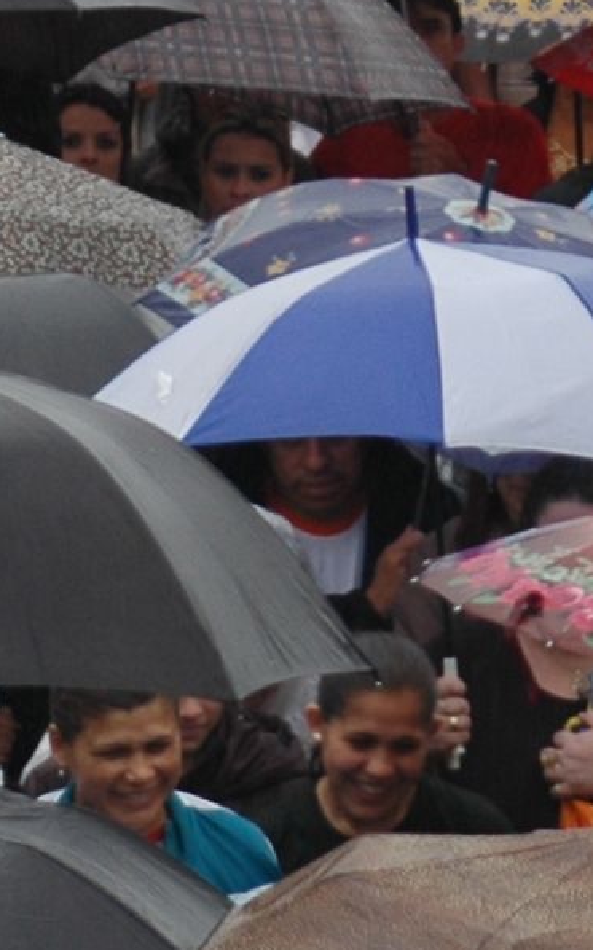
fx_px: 13977
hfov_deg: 2.4
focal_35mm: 540
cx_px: 1041
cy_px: -174
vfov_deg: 3.9
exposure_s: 1/160
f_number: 6.3
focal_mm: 70
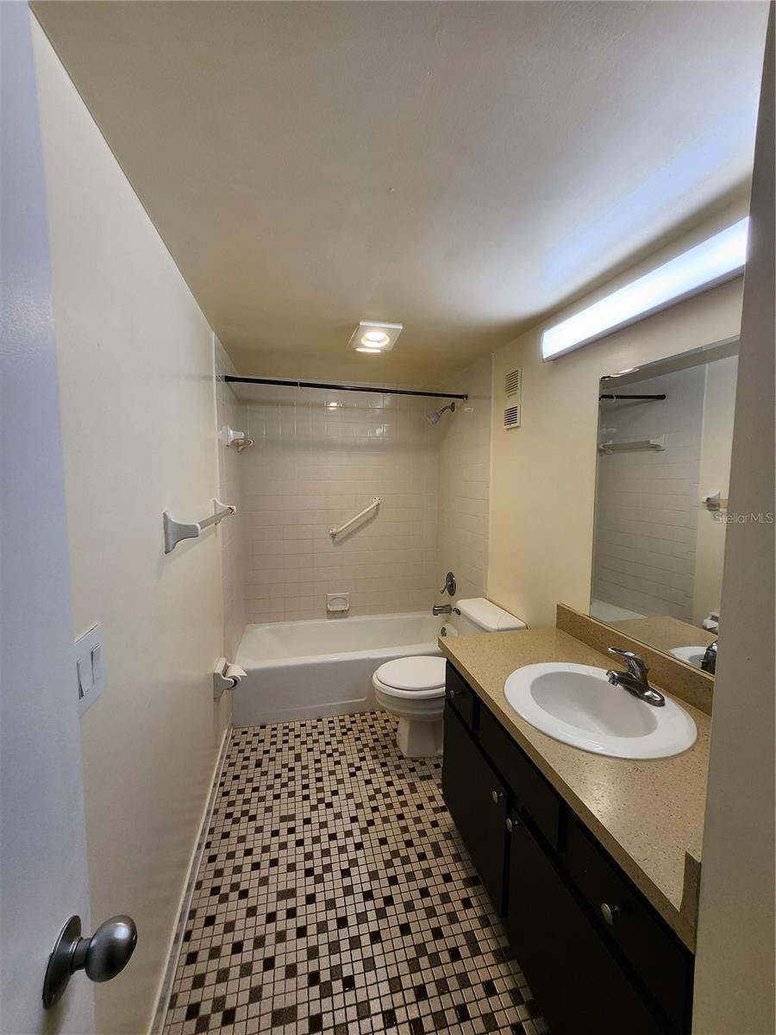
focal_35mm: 13
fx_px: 389
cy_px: 518
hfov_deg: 89.9
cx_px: 388
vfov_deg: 106.2
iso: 40
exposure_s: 1/60
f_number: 2.2
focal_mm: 1.74
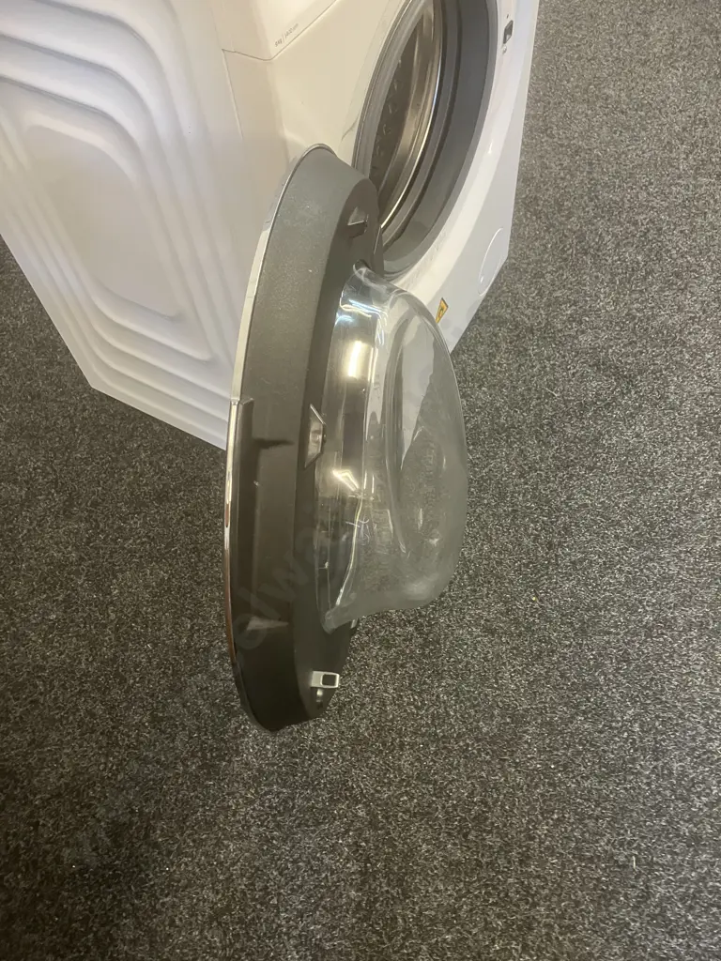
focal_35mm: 28
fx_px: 778
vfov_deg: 63.4
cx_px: 360
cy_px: 480
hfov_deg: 49.7
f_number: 1.8
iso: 250
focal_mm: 3.99
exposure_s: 1/33
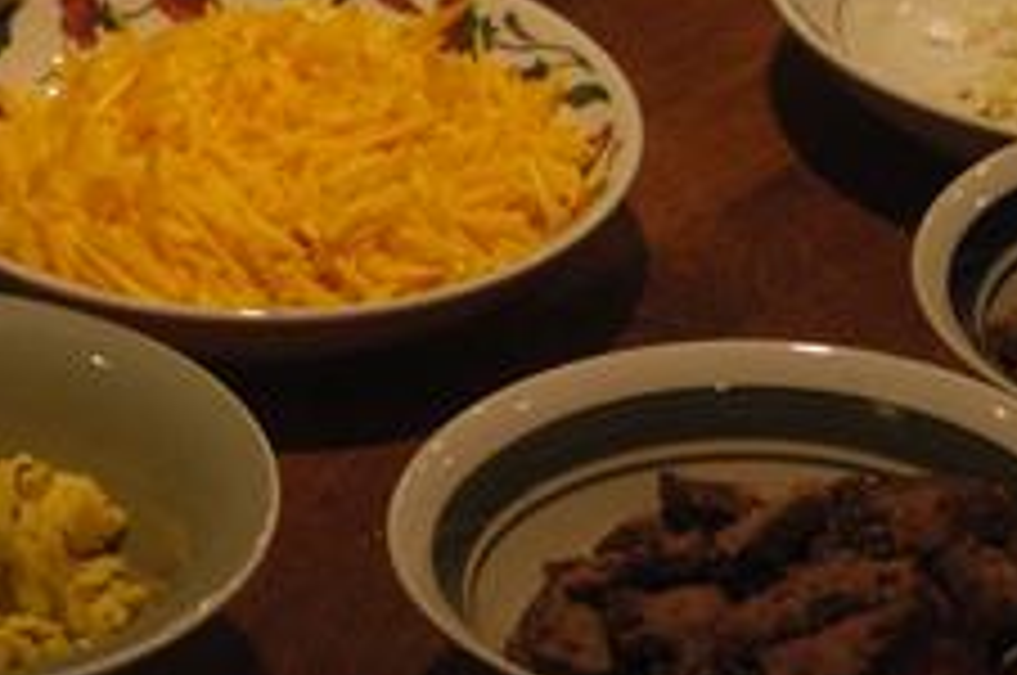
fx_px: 8378
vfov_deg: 4.6
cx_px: 644
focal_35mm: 297
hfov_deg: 6.9
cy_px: 263
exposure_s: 1/125
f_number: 5.6
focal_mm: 70
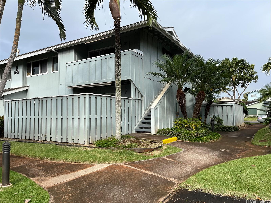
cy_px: 102
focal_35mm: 26
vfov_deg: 53.1
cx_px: 136
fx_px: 204
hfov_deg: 67.3
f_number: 1.6
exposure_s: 1/2571
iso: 50
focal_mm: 5.1
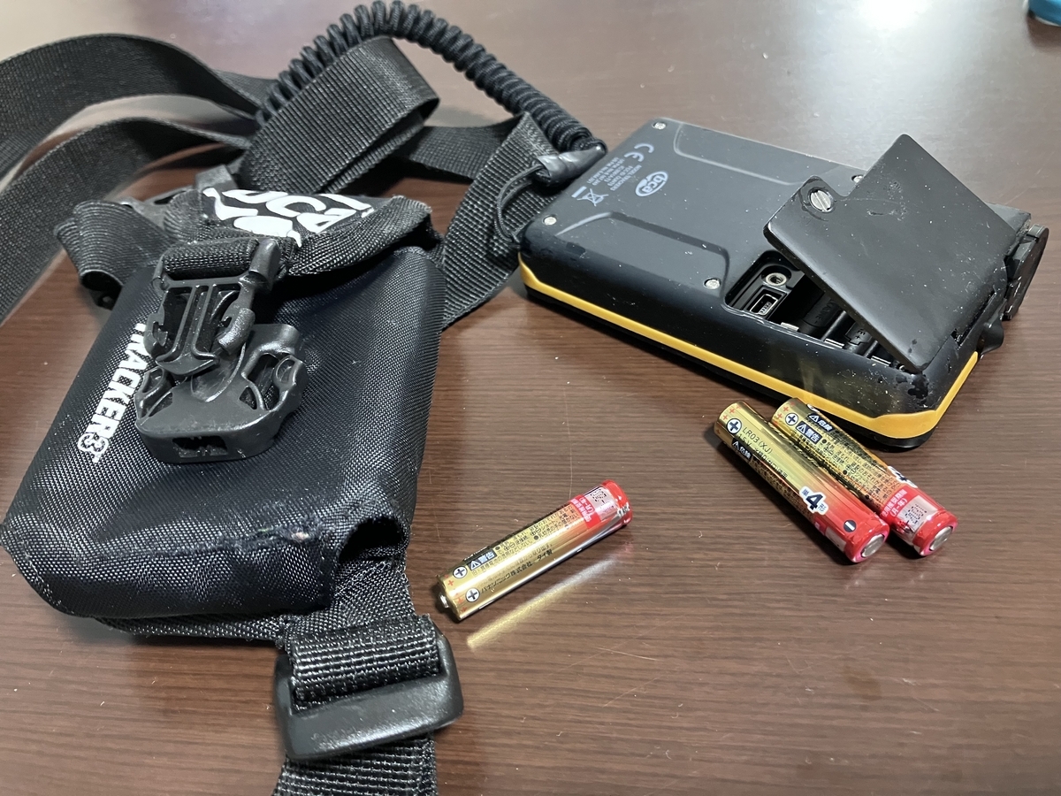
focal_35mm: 28
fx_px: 858
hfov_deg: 63.4
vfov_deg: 49.7
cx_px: 530
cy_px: 398
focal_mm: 3.99
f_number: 1.8
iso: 320
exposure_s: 1/25
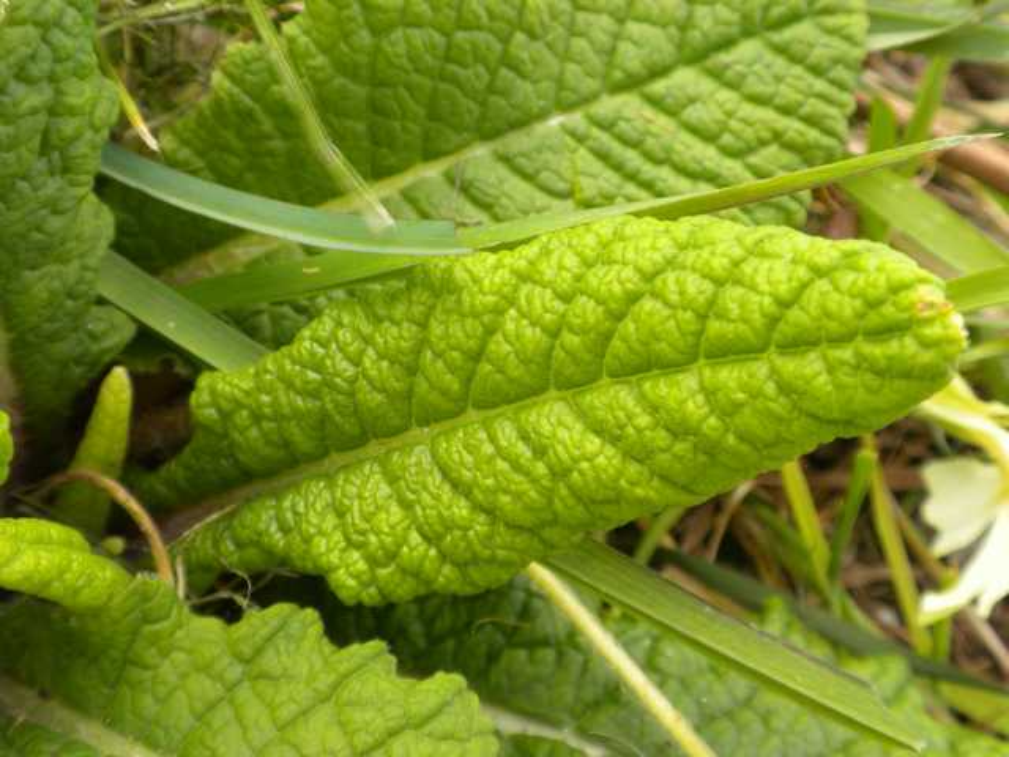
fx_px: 1516
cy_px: 378
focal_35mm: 52
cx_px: 504
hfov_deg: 36.8
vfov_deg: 28.0
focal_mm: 9.1
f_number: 4.3
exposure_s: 1/58.3
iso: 72
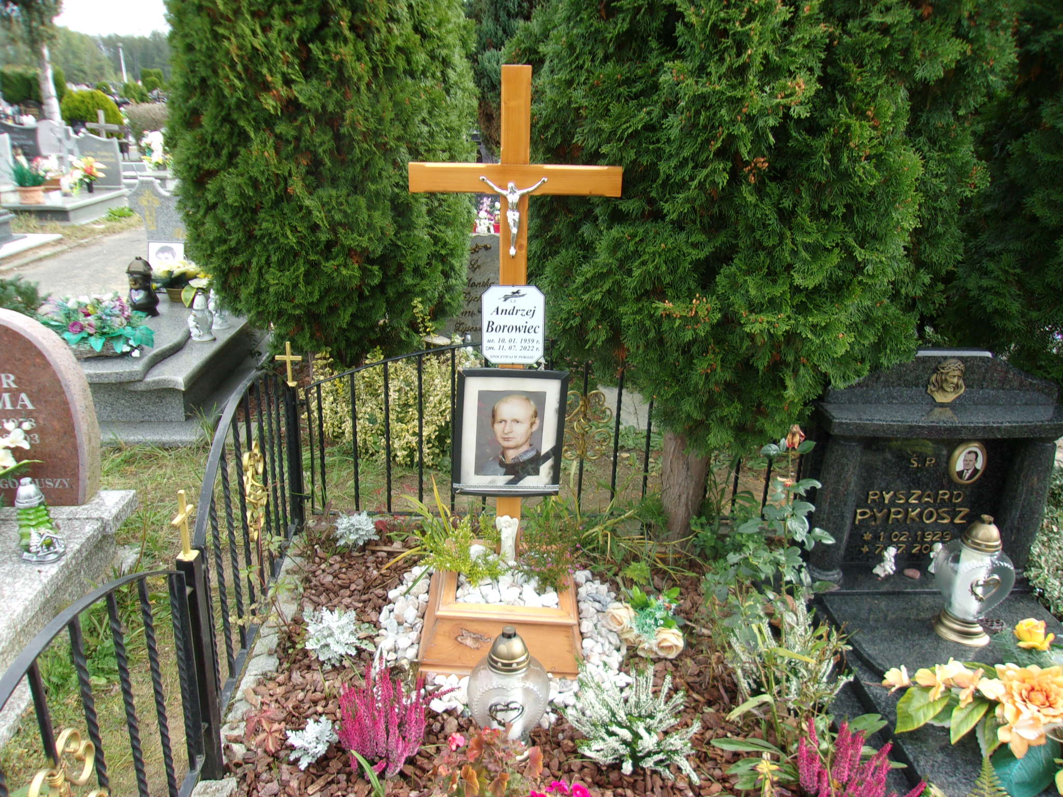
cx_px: 532
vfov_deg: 51.4
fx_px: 829
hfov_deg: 65.3
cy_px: 398
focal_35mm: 27
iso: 80
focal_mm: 4.9
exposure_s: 1/210
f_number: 3
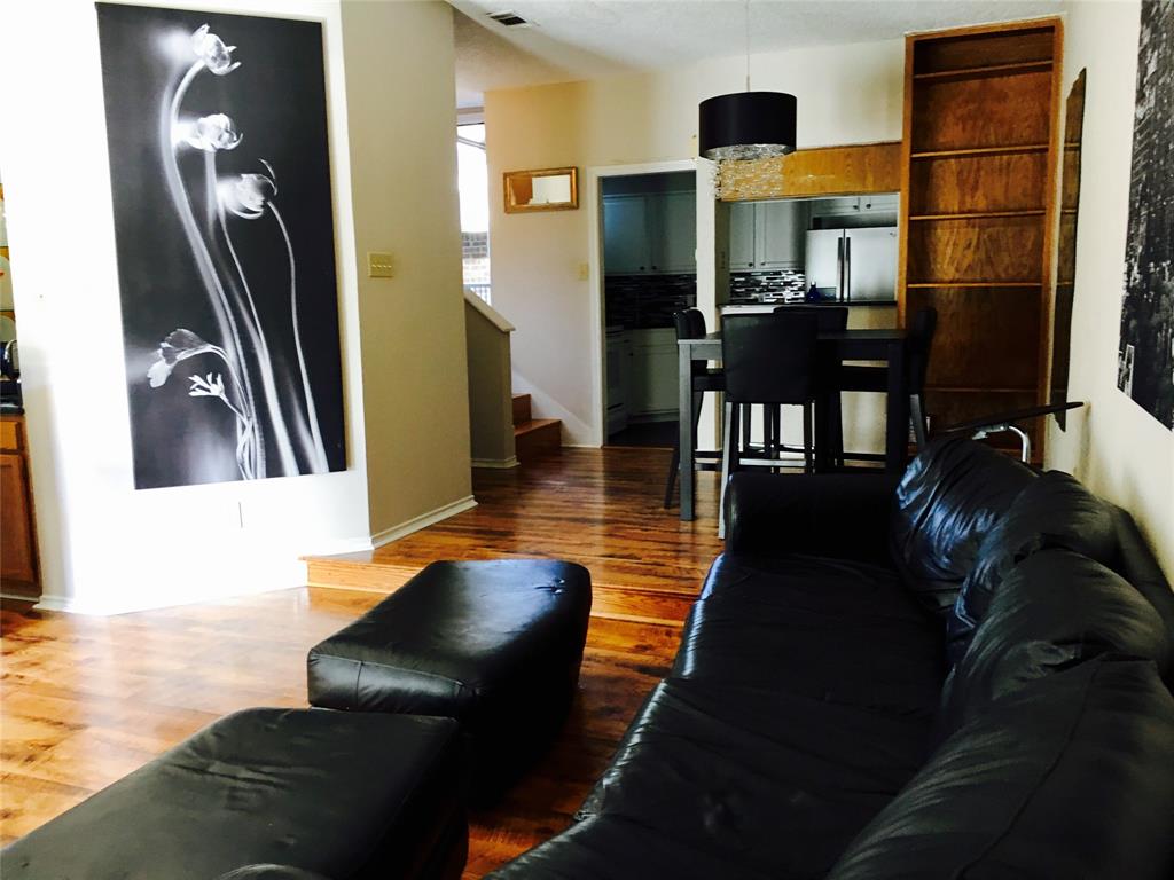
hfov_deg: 61.7
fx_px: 984
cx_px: 587
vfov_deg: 48.2
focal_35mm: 29
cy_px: 440
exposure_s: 1/30
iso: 80
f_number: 2.2
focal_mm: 4.15
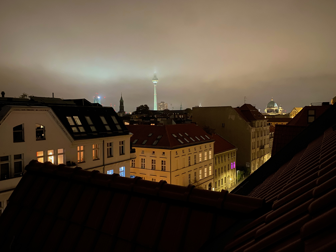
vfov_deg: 53.1
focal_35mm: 26
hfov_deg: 67.3
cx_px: 168
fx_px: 252
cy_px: 126
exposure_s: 1/4
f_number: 1.8
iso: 640
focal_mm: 4.25
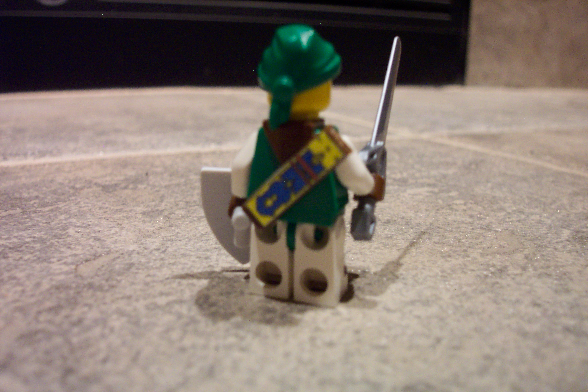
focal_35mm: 35
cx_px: 294
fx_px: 572
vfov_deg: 37.9
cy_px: 196
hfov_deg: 54.4
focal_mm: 7.5
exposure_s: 1/8
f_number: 2.8
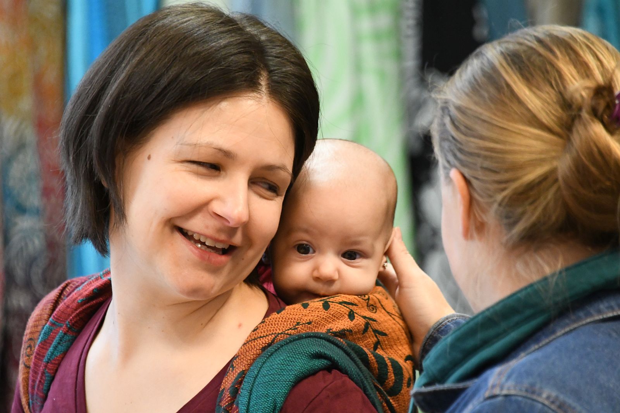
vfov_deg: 3.1
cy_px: 206
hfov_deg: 4.6
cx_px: 310
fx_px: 7750
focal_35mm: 450
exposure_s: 1/100
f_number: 5.6
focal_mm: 300
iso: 5000
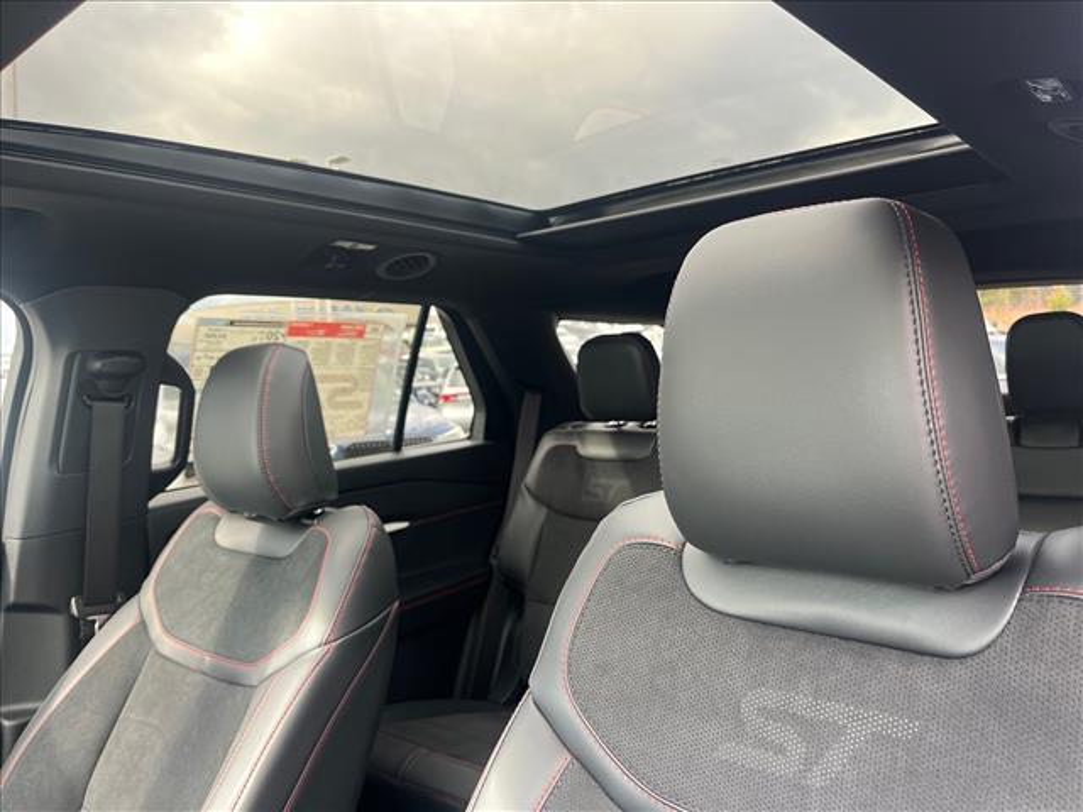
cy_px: 406
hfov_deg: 67.3
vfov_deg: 53.1
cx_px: 542
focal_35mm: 26
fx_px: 813
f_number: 1.6
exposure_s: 1/54
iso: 100
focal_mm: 5.1
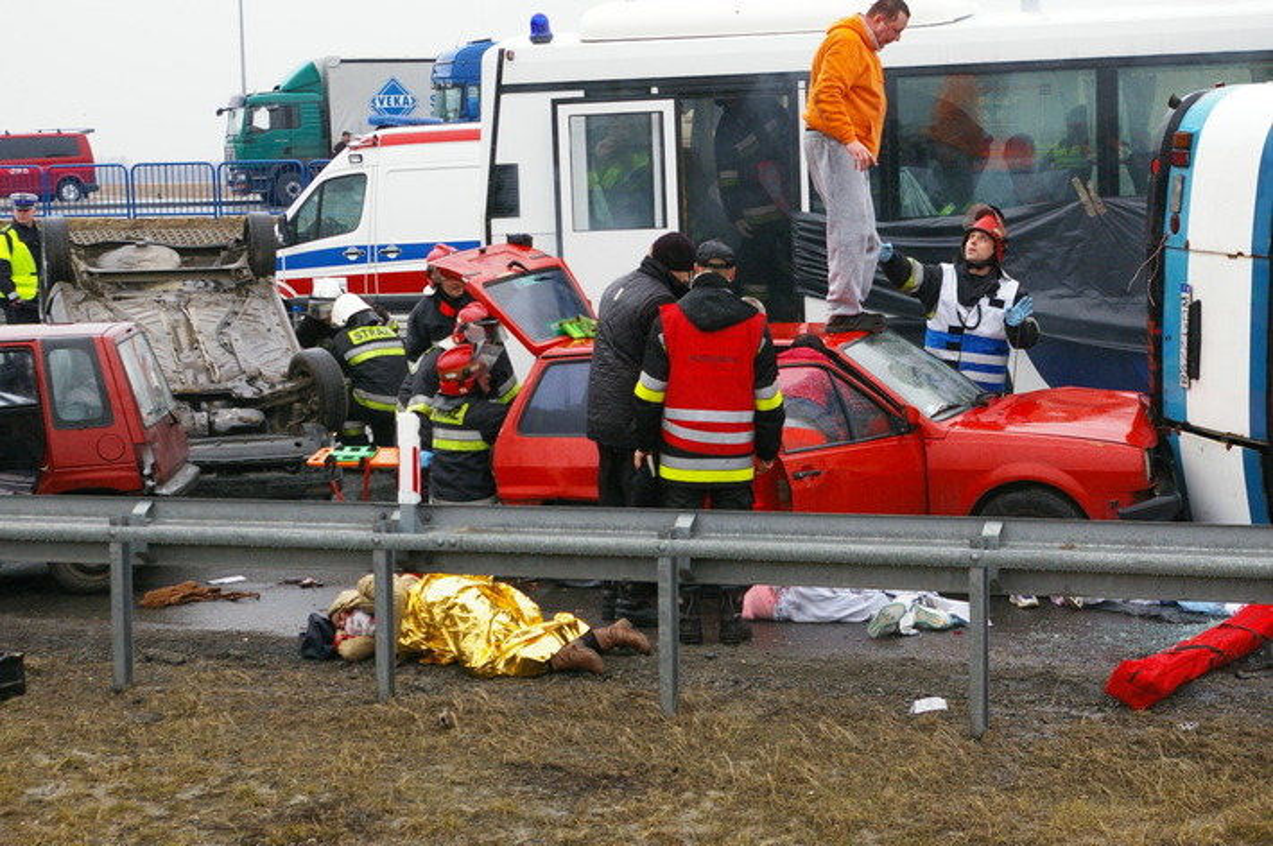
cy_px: 423
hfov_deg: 24.6
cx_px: 636
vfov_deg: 16.5
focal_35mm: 82
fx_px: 2915
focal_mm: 55
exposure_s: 1/350
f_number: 9.5
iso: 800
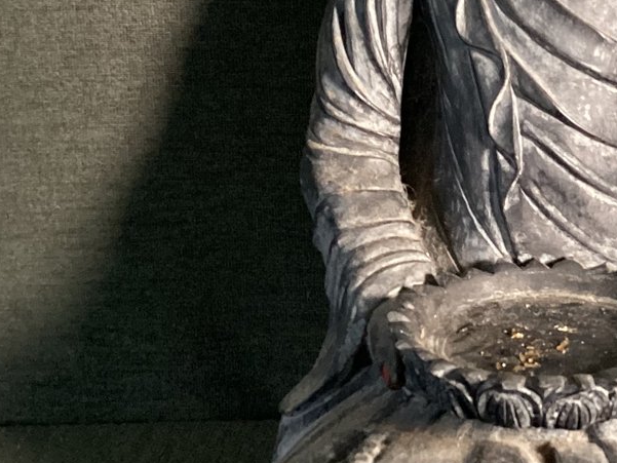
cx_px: 567
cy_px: 32
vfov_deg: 18.5
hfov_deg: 24.2
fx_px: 1391
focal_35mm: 78
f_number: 2.4
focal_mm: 3.3
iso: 320
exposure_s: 1/33
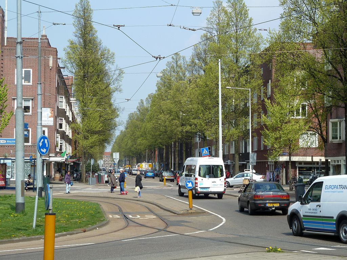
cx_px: 174
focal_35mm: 83
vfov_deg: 17.8
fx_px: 832
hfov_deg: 23.6
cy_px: 130
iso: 80
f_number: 4.2
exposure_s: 1/400
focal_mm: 13.7
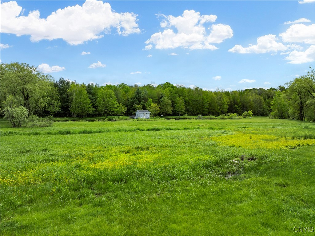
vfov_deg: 56.7
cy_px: 118
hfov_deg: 71.6
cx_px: 158
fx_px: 218
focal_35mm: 24
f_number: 2.8
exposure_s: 1/1600
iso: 110
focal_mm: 12.29
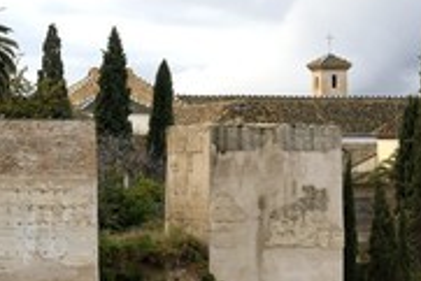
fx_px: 1627
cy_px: 216
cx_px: 335
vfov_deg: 9.9
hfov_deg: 14.7
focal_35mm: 139
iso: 400
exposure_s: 1/125
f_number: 9
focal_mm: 60
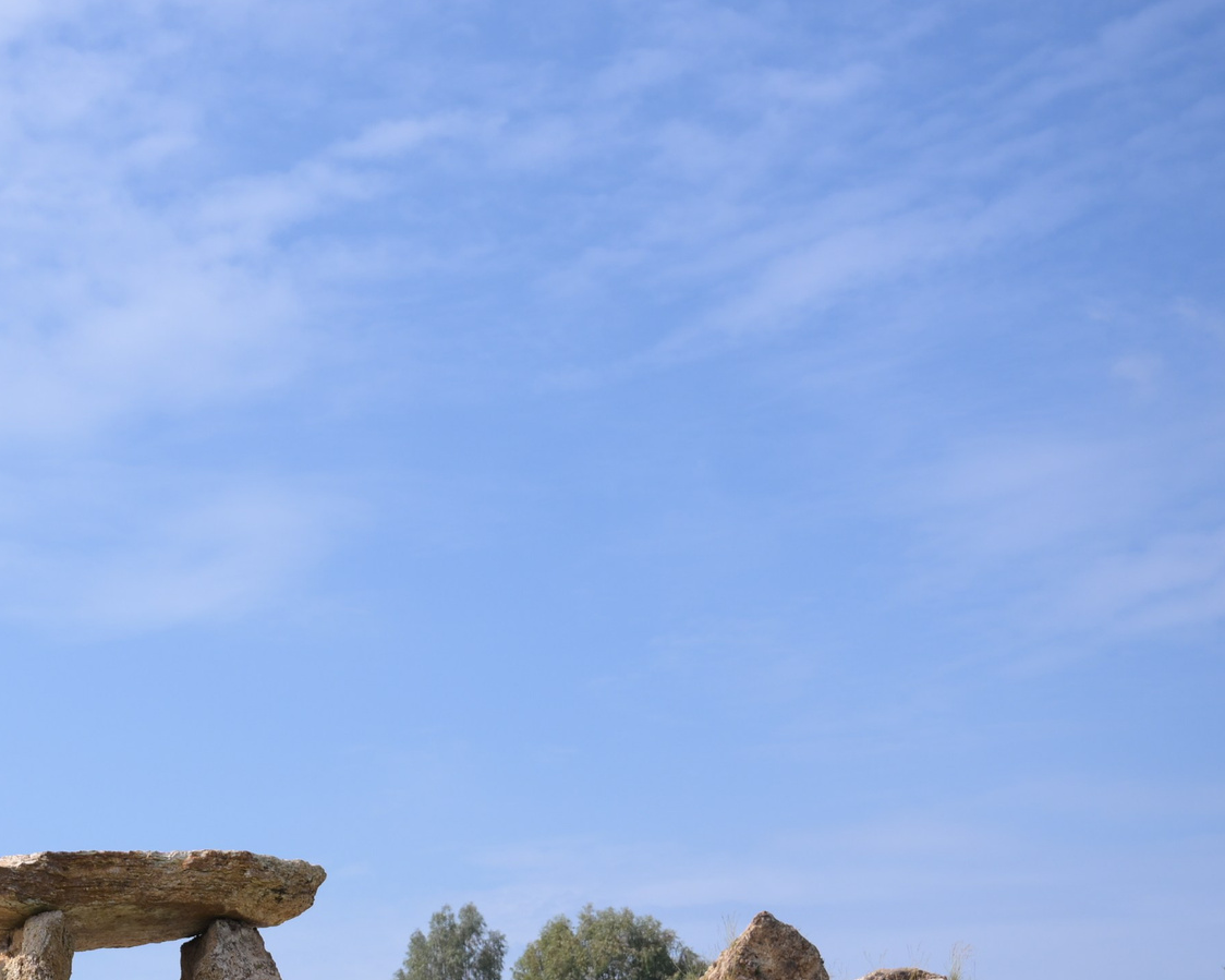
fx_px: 2791
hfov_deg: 24.2
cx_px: 170
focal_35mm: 77
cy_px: 550
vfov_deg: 19.9
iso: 125
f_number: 3.5
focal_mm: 36
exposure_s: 1/2500
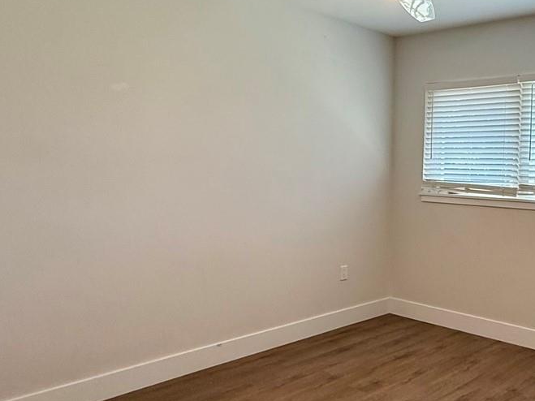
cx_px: 467
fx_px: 525
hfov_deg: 49.0
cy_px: 190
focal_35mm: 34
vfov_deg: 41.8
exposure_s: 1/120
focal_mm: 2.22
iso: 80
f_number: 2.2
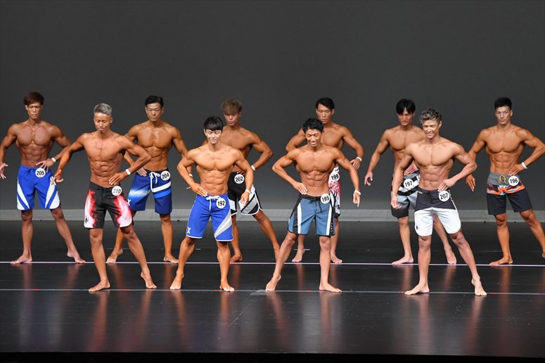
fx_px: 2830
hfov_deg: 11.0
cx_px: 272
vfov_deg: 7.3
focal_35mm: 187
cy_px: 182
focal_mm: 125
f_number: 5.6
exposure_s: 1/400
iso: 4000
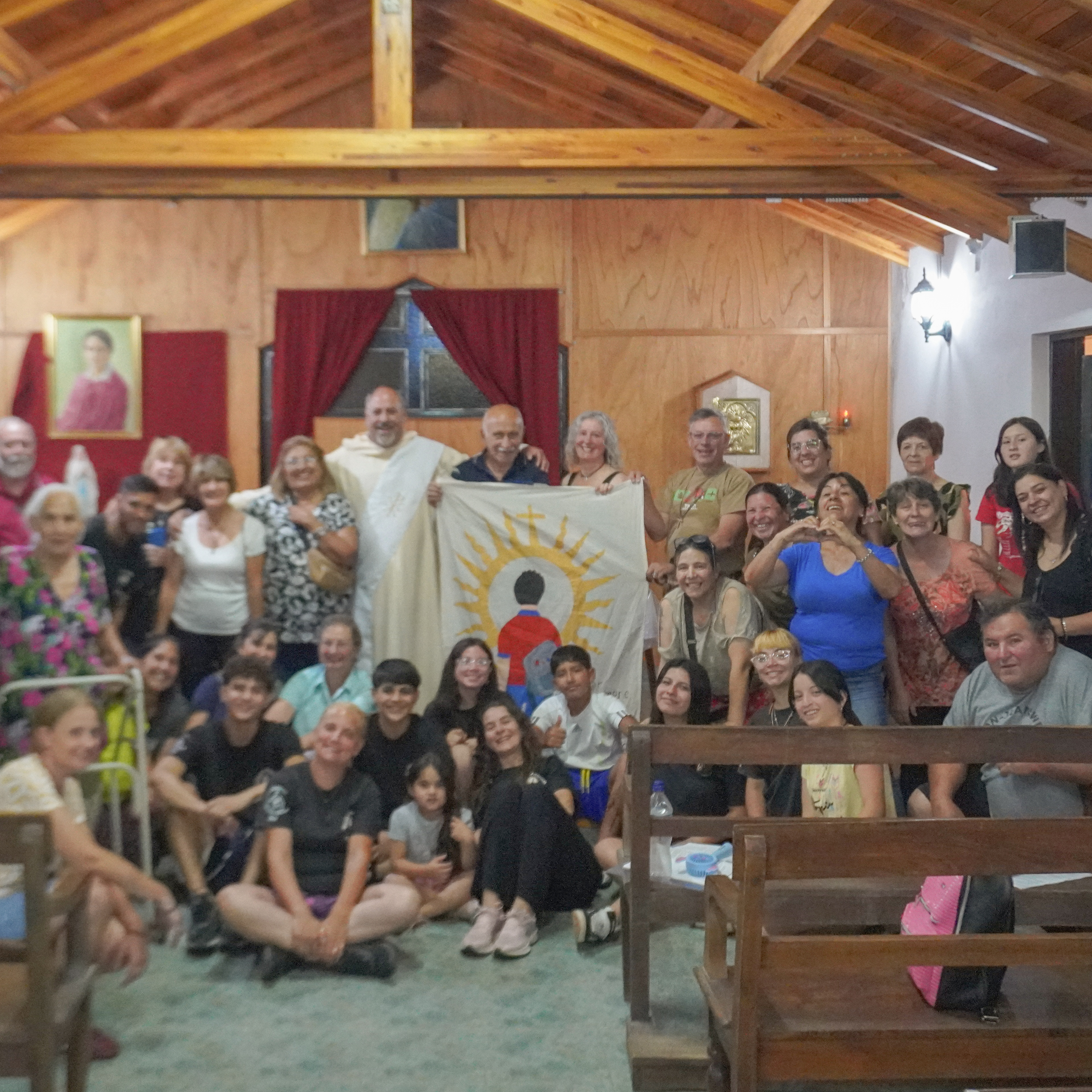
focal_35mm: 39
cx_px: 541
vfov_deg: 42.8
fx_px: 1392
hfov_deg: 42.8
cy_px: 538
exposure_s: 1/80
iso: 6400
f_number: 4
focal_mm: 20
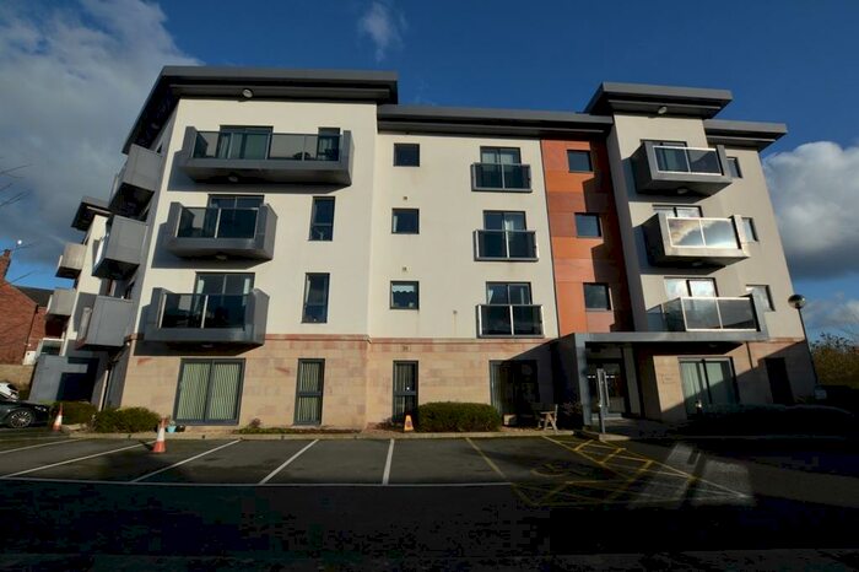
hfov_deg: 100.4
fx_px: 358
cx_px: 430
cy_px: 286
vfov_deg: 77.3
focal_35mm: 15
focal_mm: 10
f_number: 10
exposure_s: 1/250
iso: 100
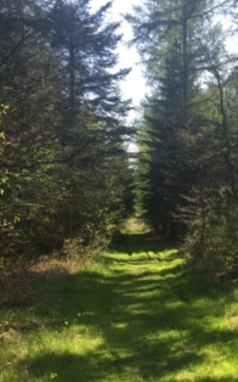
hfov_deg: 27.4
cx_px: 140
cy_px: 241
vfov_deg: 42.3
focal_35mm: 47
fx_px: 488
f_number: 2.2
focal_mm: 4.15
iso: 32
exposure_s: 1/471
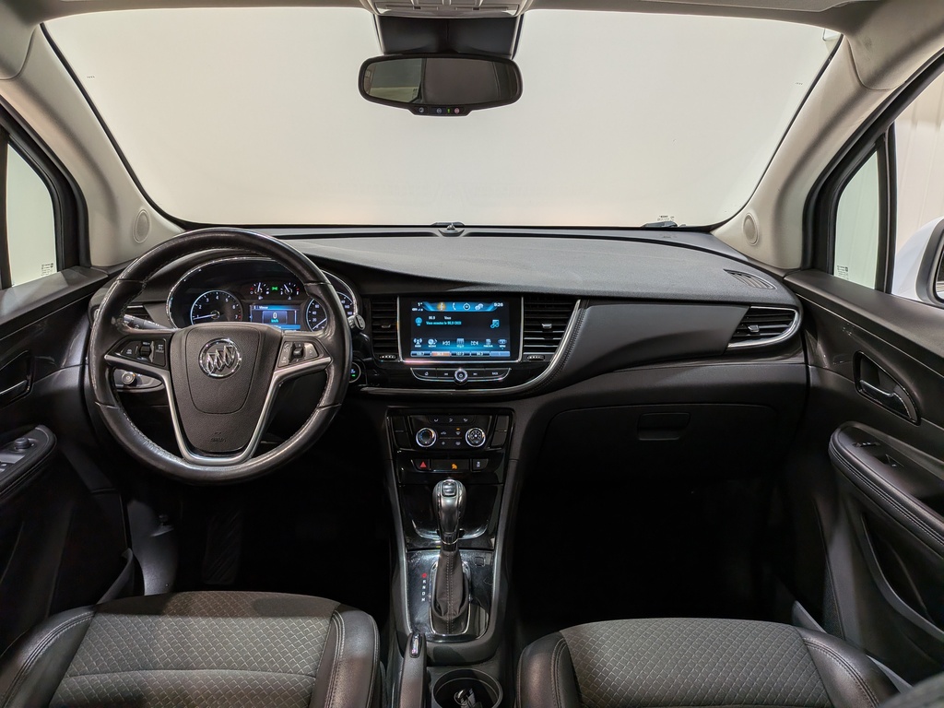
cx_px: 472
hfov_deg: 71.6
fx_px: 654
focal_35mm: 24
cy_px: 354
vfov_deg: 56.8
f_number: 1.7
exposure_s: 1/126
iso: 29
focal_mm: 4.53
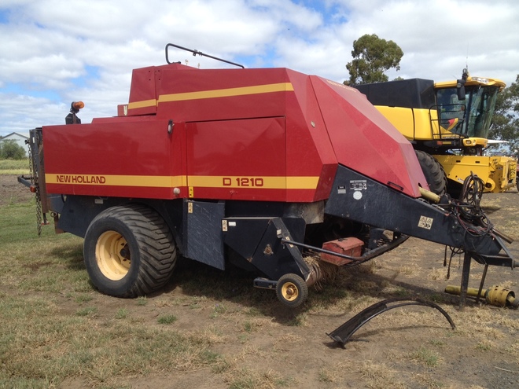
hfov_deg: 52.6
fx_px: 525
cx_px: 260
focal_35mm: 35
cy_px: 194
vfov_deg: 40.7
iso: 50
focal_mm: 4.28
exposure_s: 1/1381
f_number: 2.4
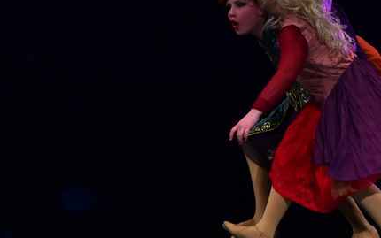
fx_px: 3407
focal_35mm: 328
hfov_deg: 6.4
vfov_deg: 4.0
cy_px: 59
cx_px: 296
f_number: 4
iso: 2500
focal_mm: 135
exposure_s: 1/800
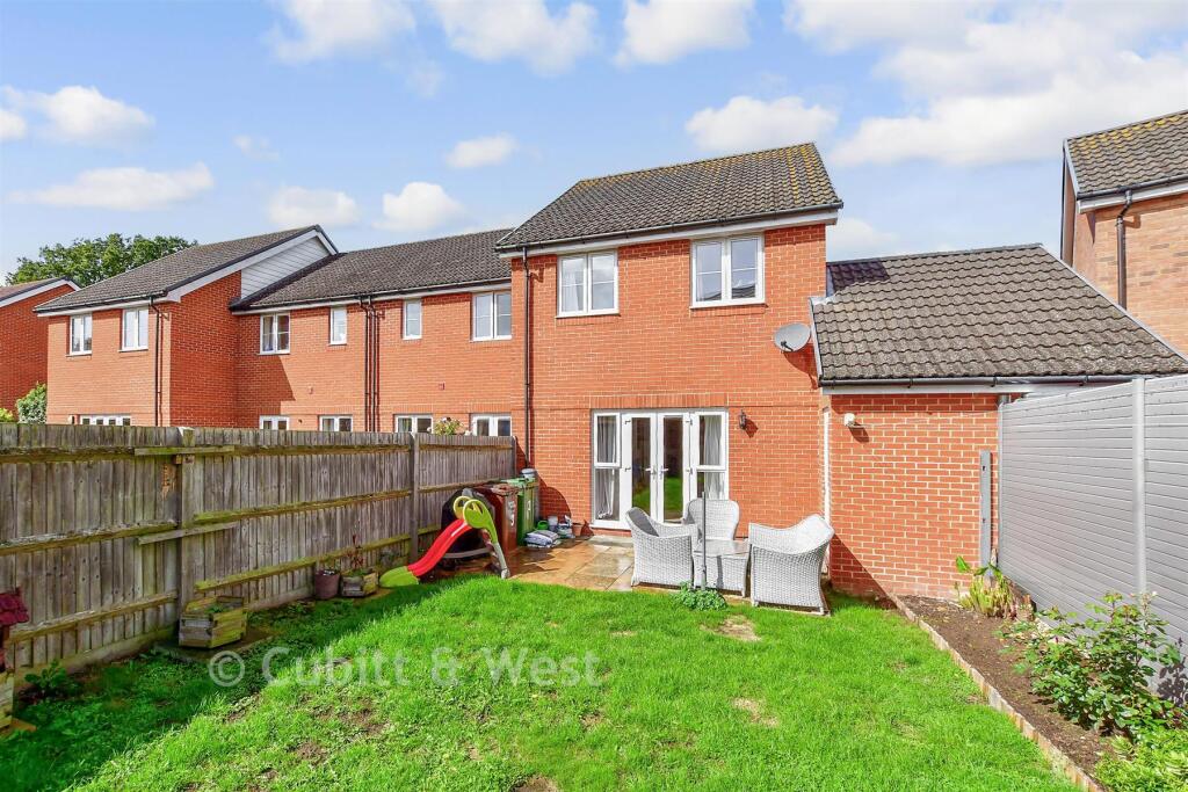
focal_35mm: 15
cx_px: 594
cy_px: 396
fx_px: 495
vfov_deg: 77.3
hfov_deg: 100.4
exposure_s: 1/500
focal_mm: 10
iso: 320
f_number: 8
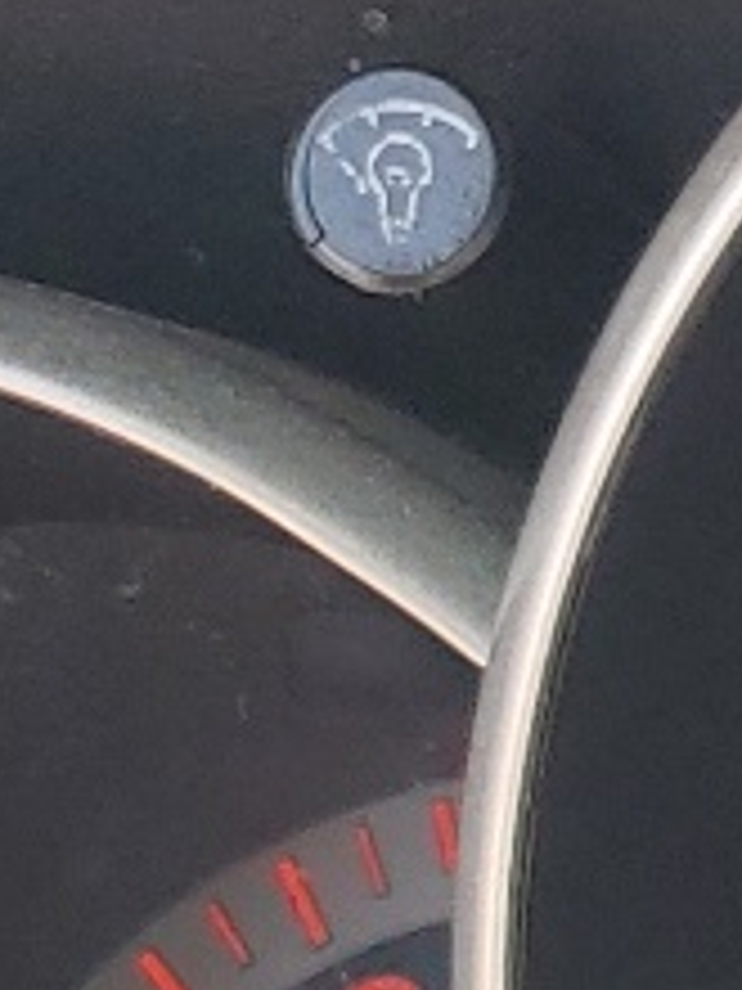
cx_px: 2141
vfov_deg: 10.3
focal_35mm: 189
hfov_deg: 7.1
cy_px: 1246
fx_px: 5402
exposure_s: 1/204
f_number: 1.5
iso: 50
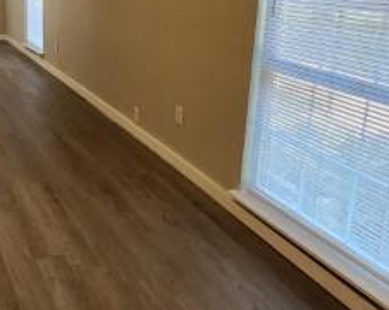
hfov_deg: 46.9
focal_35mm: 36
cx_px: 64
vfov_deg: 39.4
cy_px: 60
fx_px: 414
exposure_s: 1/60
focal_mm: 2.2
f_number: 2.2
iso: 400
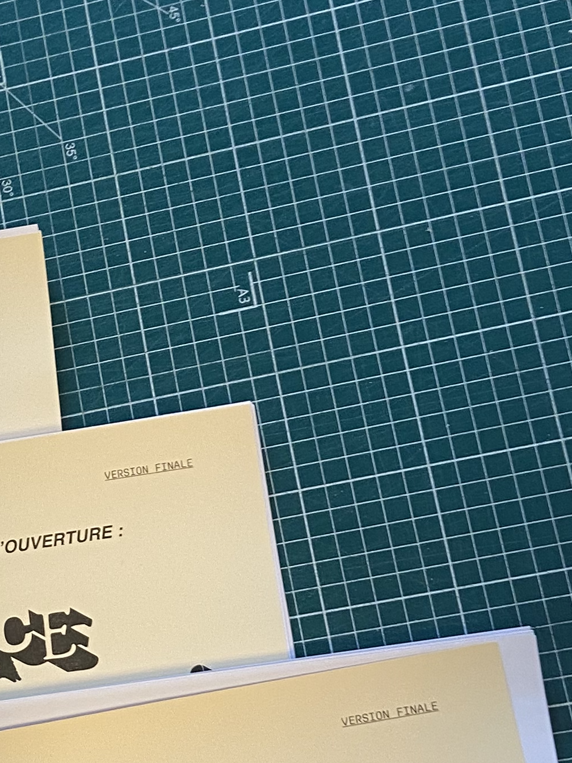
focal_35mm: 78
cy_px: 543
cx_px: -17
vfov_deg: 24.8
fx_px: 1719
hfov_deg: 18.4
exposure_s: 1/50
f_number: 1.8
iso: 80
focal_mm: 4.25
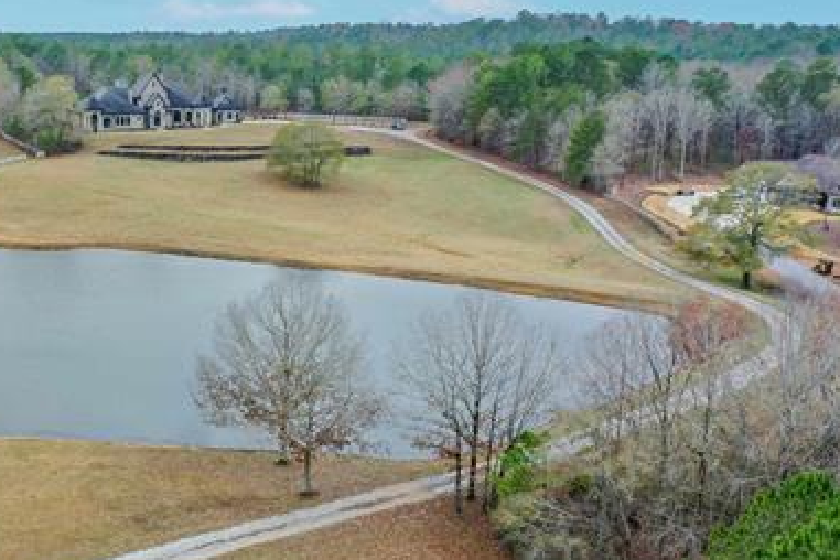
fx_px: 1097
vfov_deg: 28.5
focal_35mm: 47
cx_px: 146
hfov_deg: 39.9
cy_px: 351
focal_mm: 10.26
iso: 100
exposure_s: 1/80
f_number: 5.6
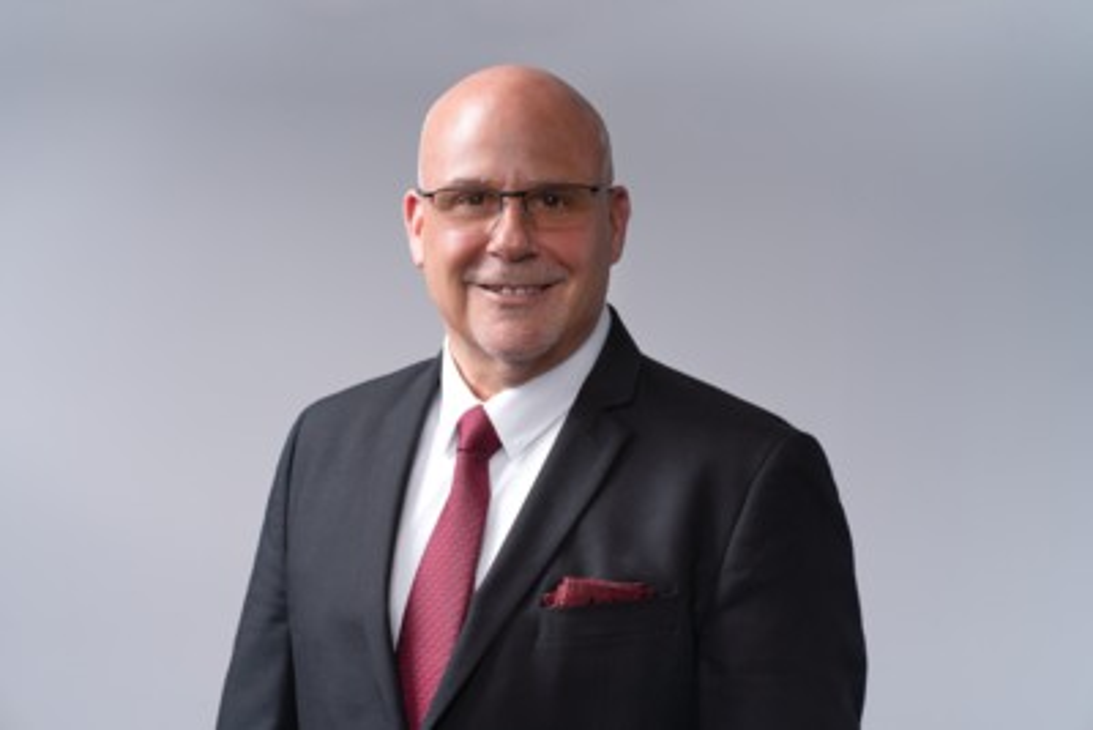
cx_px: 546
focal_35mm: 85
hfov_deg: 23.9
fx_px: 2581
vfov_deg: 16.1
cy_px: 365
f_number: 10
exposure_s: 1/200
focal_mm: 85
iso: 200
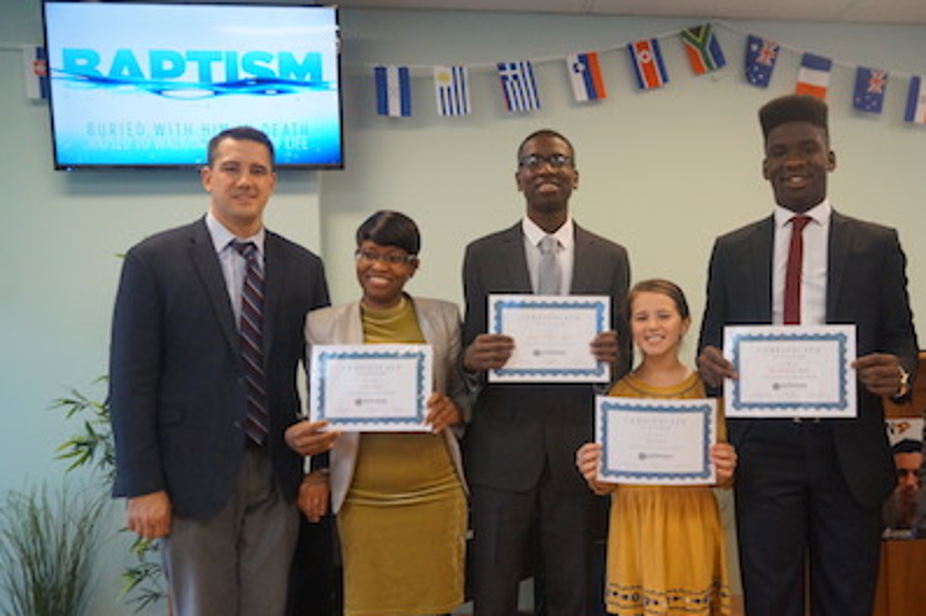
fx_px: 874
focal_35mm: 34
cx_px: 569
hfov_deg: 55.3
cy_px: 318
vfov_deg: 38.8
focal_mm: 18
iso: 1600
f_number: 4
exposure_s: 1/160
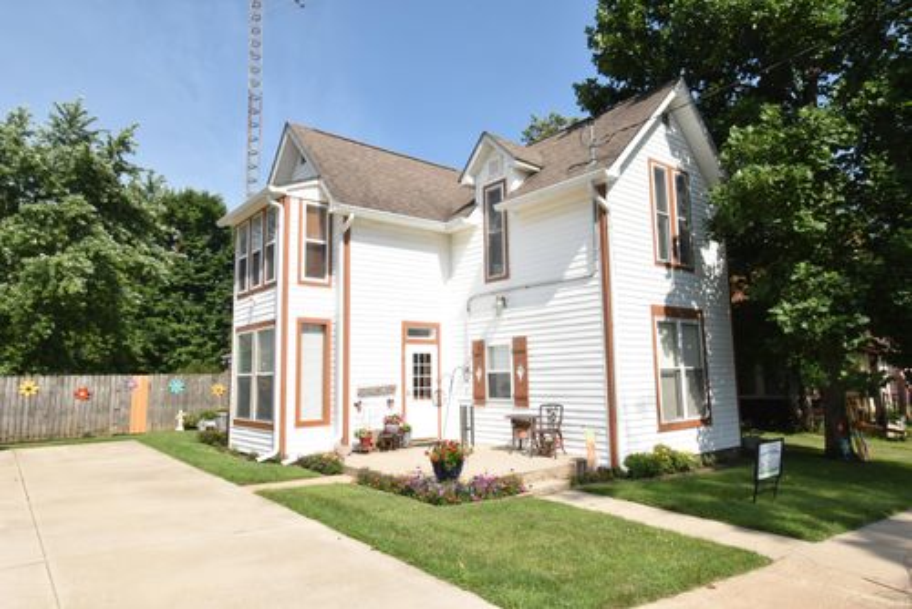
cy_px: 304
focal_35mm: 21
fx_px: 532
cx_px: 456
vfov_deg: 59.6
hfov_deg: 81.2
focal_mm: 14
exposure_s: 1/80
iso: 400
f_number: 25
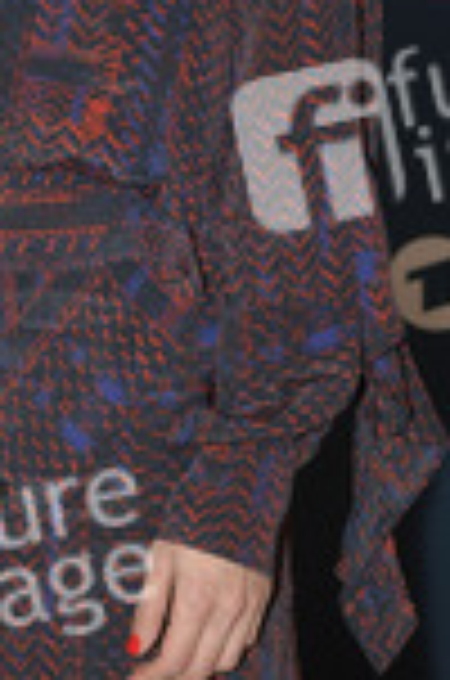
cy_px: -99
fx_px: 2599
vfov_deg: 14.5
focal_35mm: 138
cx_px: 54
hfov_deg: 9.9
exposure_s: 1/200
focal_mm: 52
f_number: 5.6
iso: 800
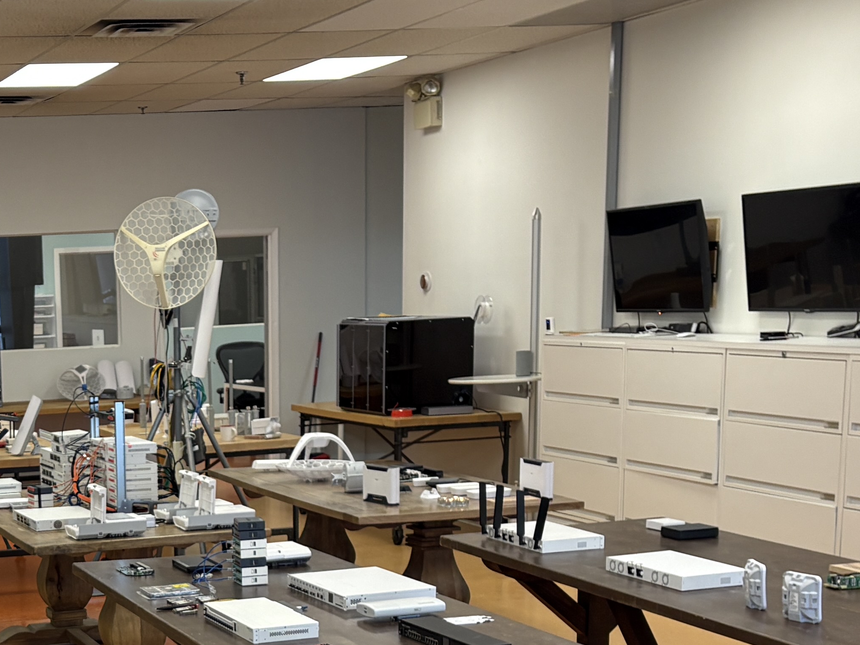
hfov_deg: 25.6
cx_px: 38
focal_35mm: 73
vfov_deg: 19.4
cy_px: 689
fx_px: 1814
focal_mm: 5.96
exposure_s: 1/120
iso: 80
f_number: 1.6
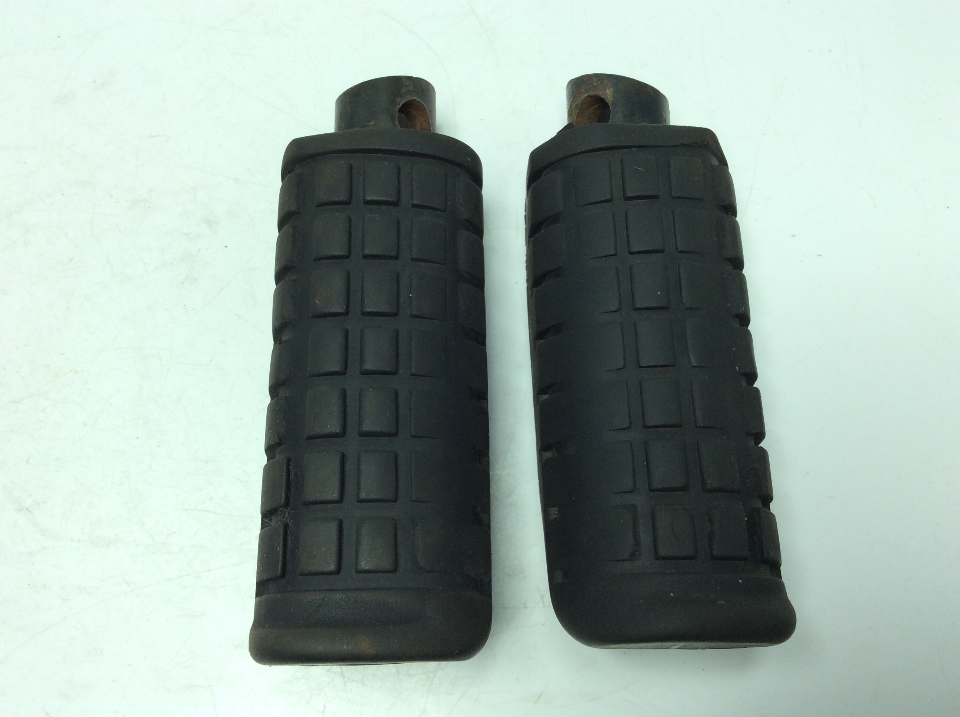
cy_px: 358
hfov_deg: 56.9
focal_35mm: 32
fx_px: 886
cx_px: 480
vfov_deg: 44.1
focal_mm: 3.3
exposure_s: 1/295
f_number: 2.4
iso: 32
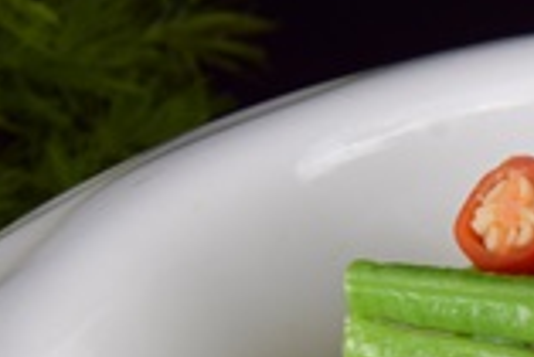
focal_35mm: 428
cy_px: 396
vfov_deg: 3.2
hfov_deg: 4.8
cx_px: 901
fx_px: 6354
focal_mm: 70
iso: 100
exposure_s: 1/125
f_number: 13
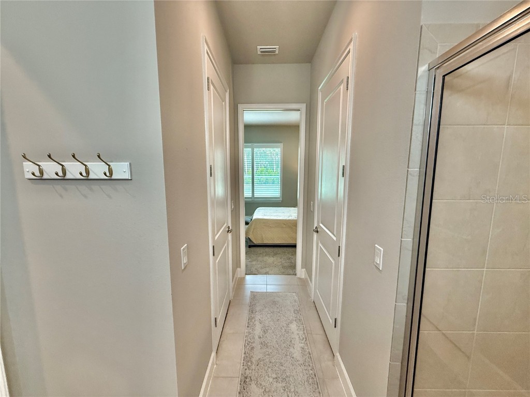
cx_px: 265
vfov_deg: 85.7
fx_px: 214
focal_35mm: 14
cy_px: 198
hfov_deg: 102.1
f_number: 2.2
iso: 250
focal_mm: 2.22
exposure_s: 1/120
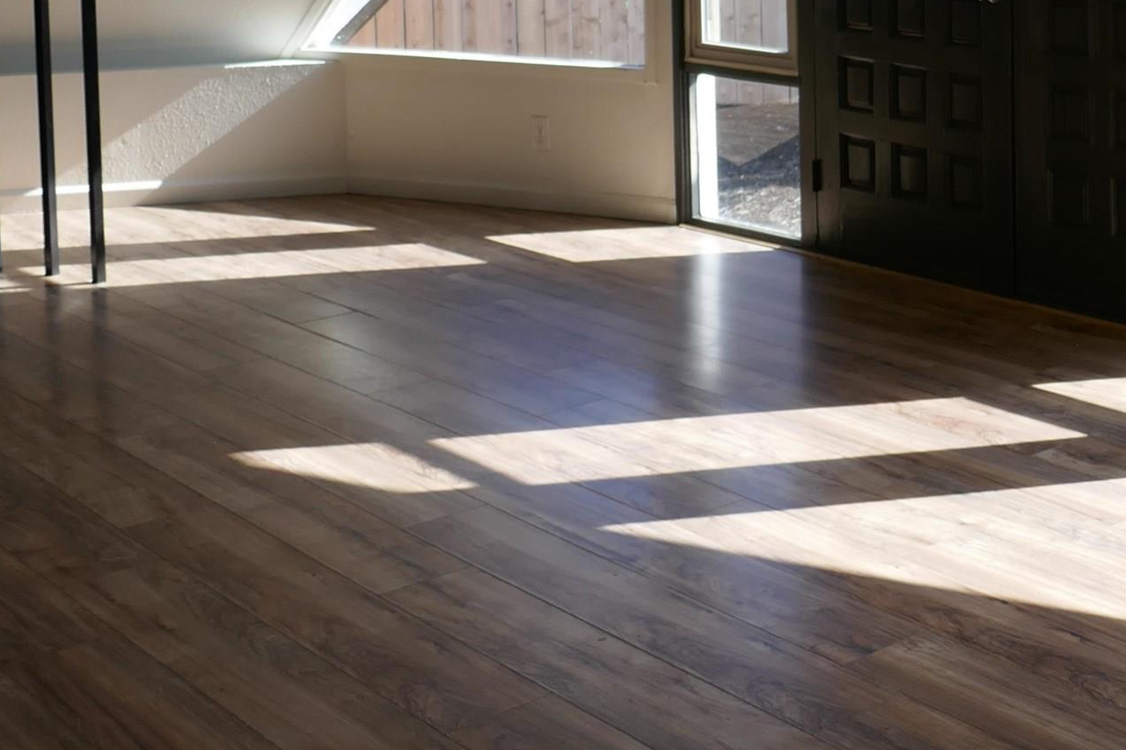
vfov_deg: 21.4
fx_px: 1876
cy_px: -91
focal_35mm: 60
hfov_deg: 31.4
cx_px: 1071
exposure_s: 1/400
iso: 125
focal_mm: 9.1
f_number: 2.8
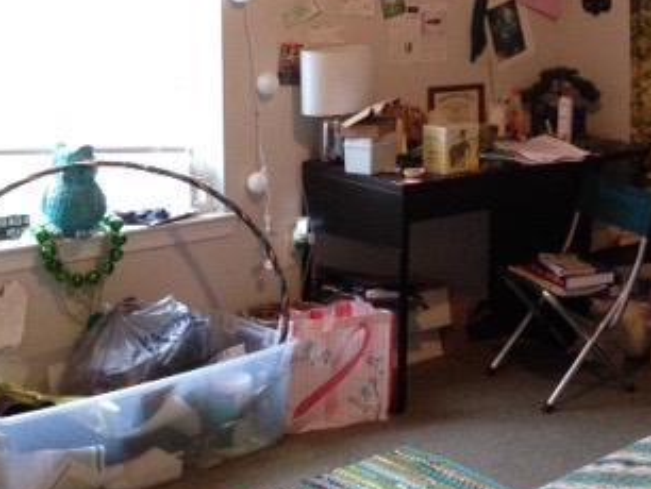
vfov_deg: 21.2
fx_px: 1299
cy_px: 145
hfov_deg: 26.5
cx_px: 668
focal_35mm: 69
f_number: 2.4
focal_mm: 4.12
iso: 400
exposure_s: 1/20
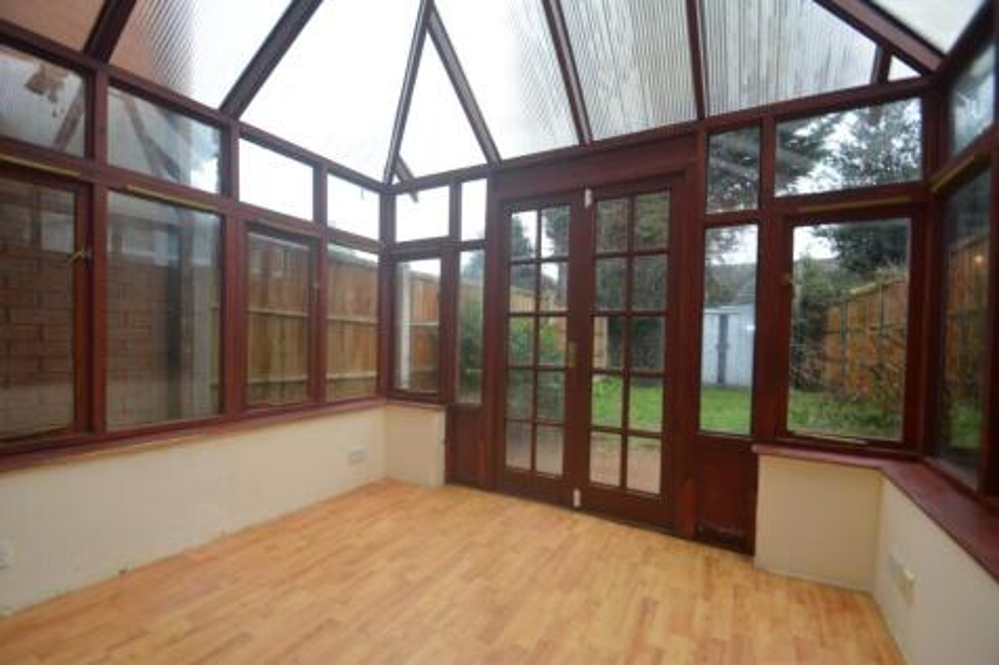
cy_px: 332
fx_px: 416
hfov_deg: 100.4
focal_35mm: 15
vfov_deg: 77.3
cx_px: 500
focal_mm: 10
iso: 220
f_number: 4
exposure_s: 1/60
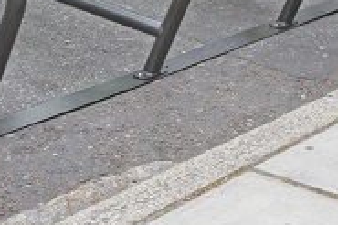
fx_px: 1341
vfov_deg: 9.2
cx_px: 153
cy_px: -147
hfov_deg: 14.4
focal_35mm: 143
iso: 800
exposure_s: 1/400
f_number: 8
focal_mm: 22
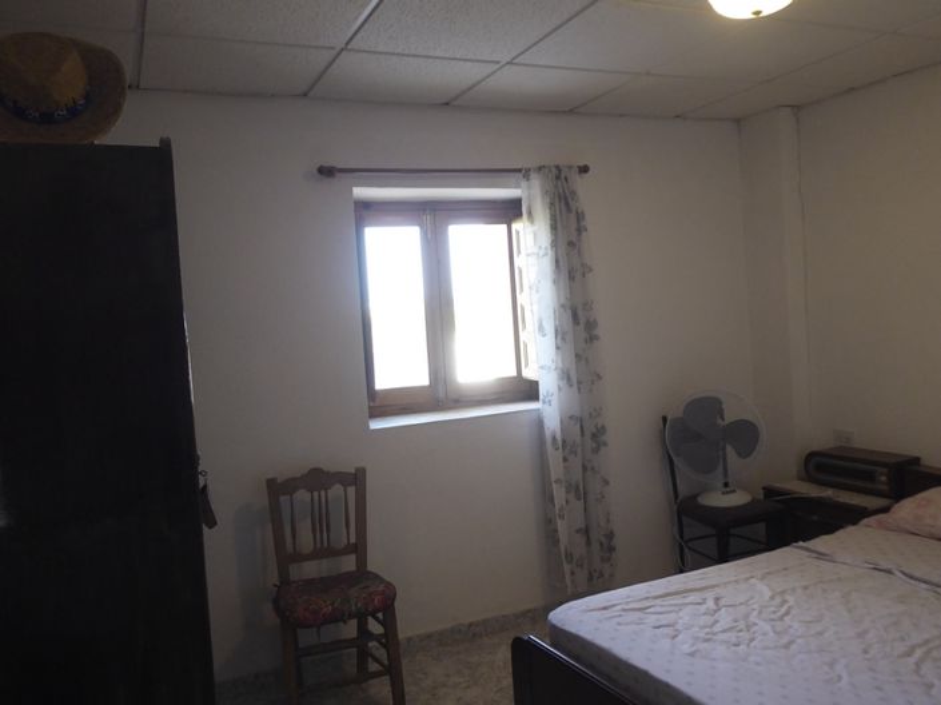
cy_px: 352
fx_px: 788
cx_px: 470
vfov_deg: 48.2
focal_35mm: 29
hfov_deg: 61.7
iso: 400
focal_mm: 5
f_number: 3.5
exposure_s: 1/30
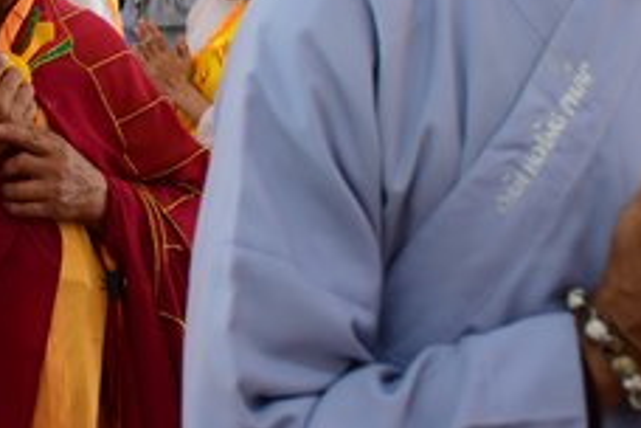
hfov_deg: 17.4
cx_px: 48
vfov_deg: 11.7
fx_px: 2055
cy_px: -65
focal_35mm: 115
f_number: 4
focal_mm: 27
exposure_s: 1/50
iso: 1000
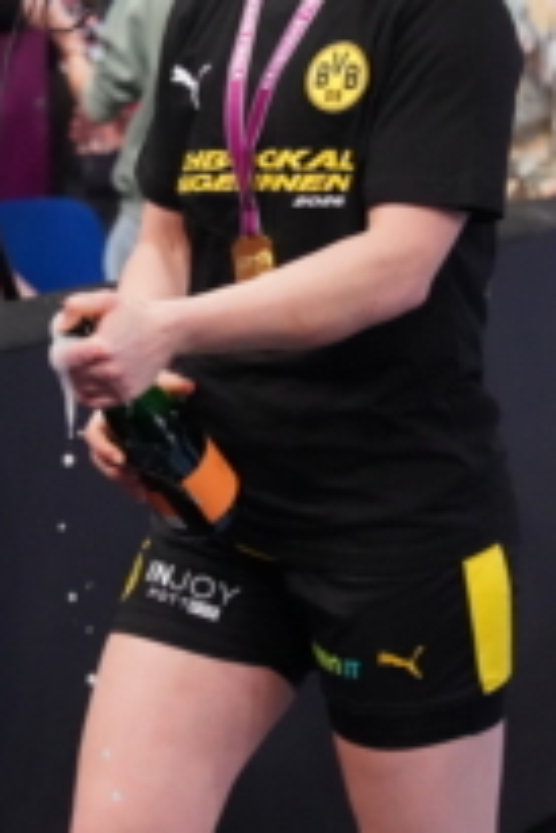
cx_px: 258
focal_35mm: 146
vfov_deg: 14.0
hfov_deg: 9.4
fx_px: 3376
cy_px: 321
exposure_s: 1/500
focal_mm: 60
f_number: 2.8
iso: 16000
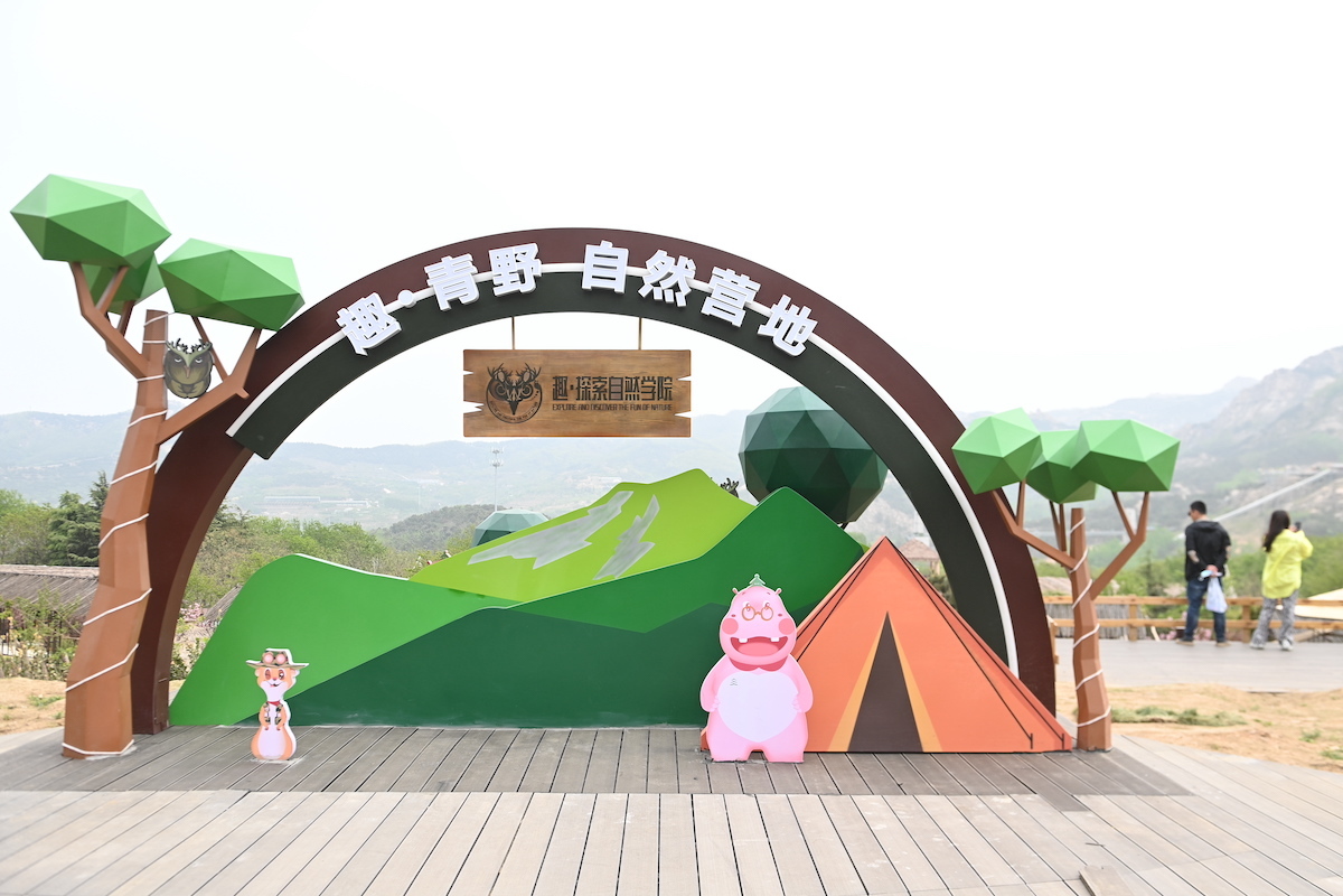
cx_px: 672
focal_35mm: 32
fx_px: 1194
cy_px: 448
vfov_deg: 41.1
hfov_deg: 58.7
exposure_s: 1/640
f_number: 5.6
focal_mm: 32
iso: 250
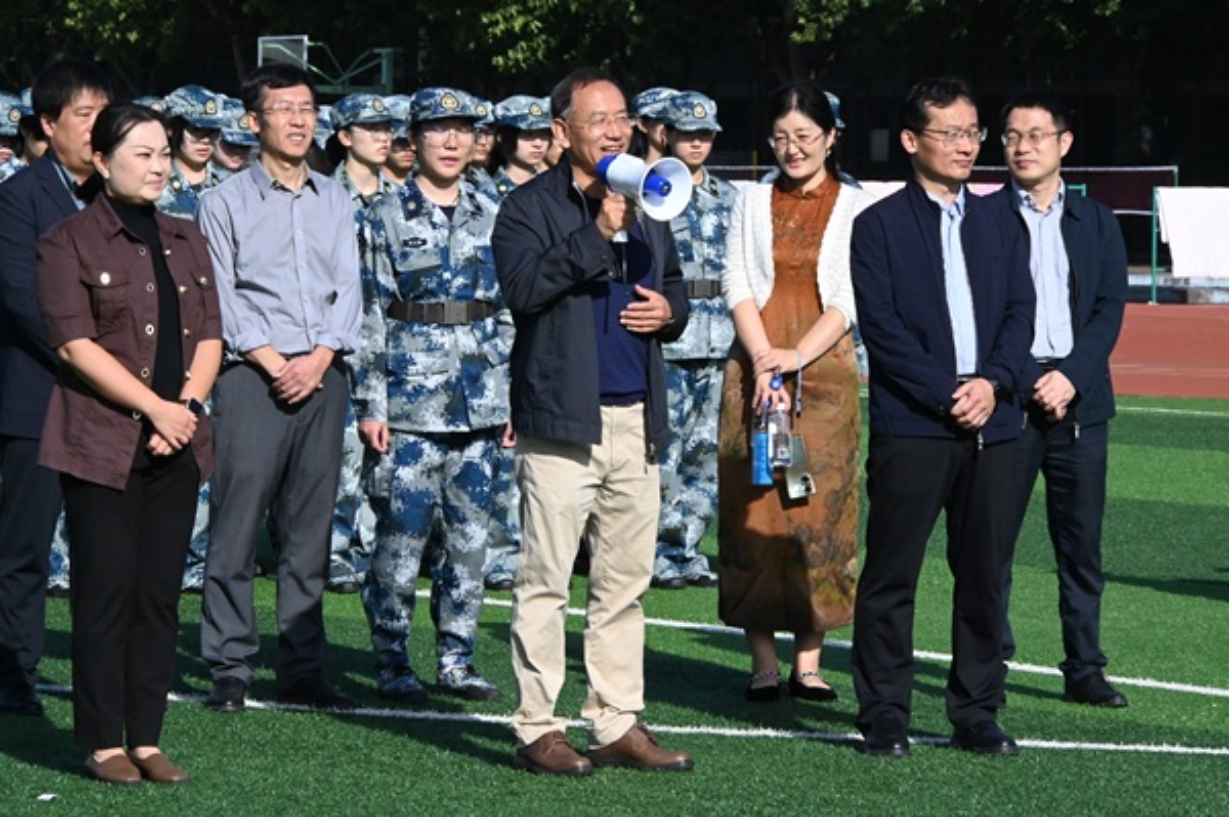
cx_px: 614
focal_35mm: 200
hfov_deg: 10.3
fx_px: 6822
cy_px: 408
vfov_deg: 6.9
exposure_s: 1/2000
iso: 8000
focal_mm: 200
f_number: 29
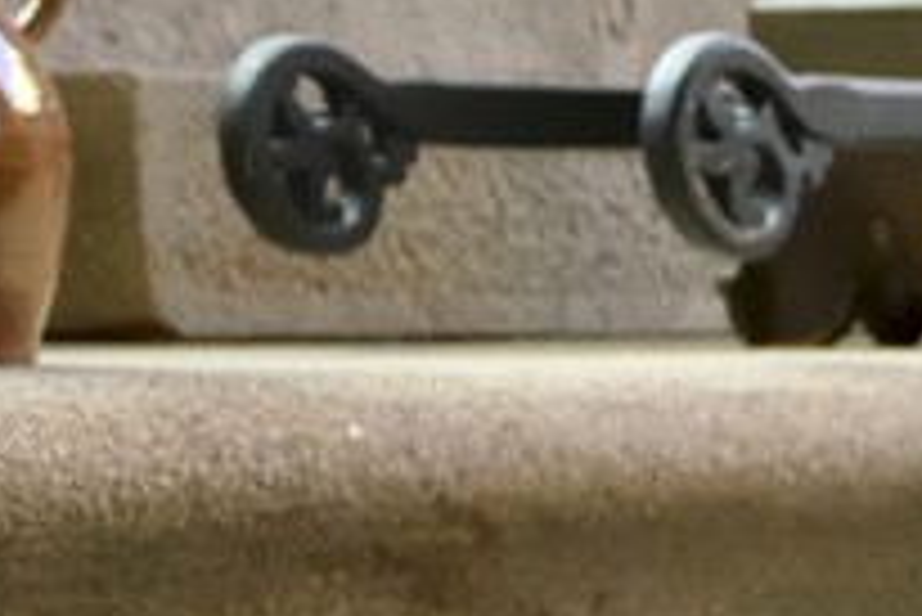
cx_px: 2703
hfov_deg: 9.0
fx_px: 4793
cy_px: 2194
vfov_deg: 6.4
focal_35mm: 187
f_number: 4
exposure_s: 1/30
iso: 1600
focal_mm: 24
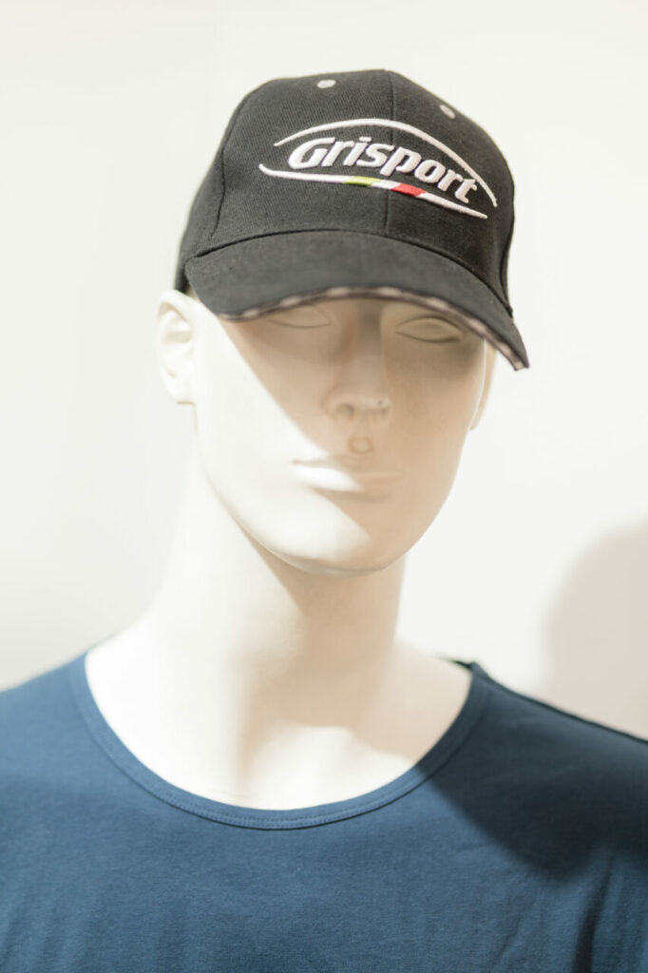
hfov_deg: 16.1
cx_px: 324
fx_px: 2296
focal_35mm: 85
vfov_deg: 23.9
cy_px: 486
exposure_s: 1/125
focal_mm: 85
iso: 400
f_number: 1.8
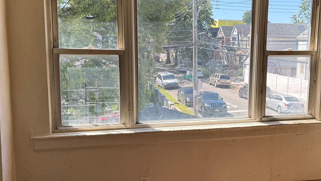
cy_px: 96
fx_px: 366
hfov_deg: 46.8
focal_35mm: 43
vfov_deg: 27.7
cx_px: 206
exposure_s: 1/622
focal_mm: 6.76
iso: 80
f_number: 1.78
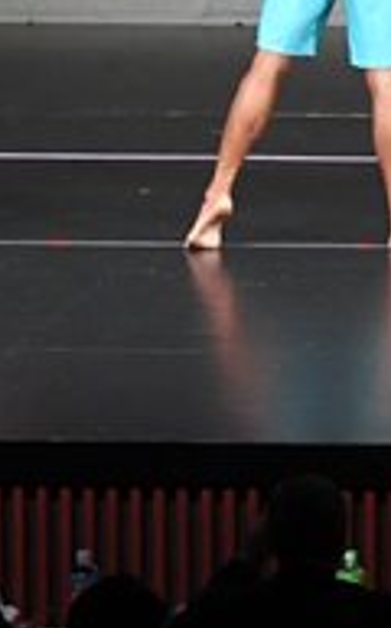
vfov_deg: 3.8
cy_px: -98
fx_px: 9464
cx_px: 787
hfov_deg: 2.4
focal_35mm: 553
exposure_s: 1/400
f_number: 5.6
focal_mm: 90
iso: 4000
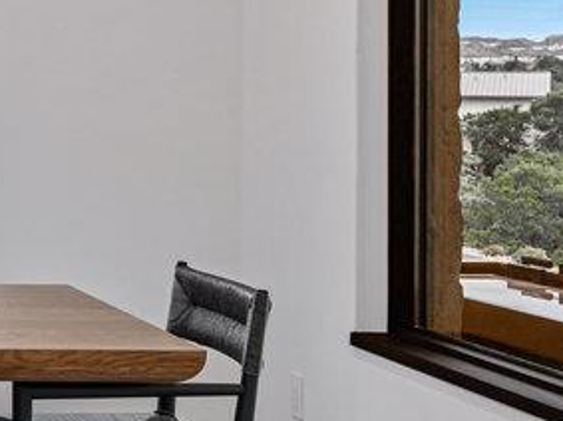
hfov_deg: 16.7
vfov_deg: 14.6
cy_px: 88
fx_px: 1642
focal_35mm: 101
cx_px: -394
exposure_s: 1/2.5
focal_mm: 29
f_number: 9
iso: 250
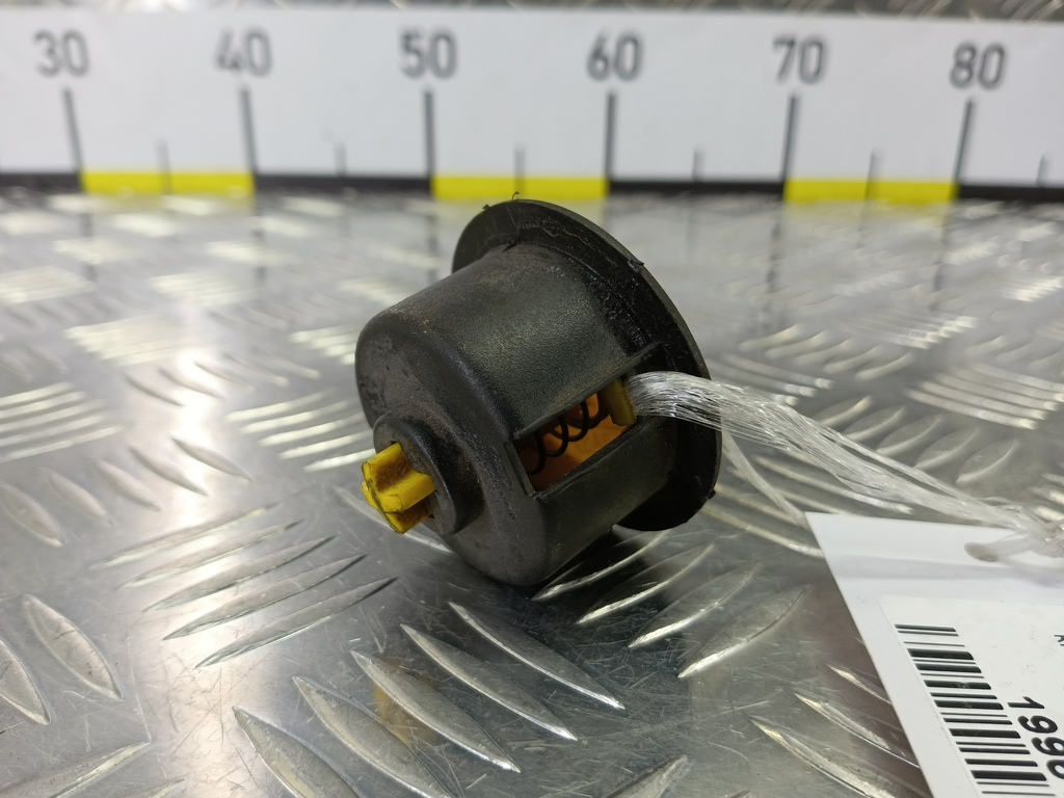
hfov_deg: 73.9
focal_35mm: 23
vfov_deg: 58.9
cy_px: 399
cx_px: 532
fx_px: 707
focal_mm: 4.11
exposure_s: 1/50
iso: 124
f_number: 1.6
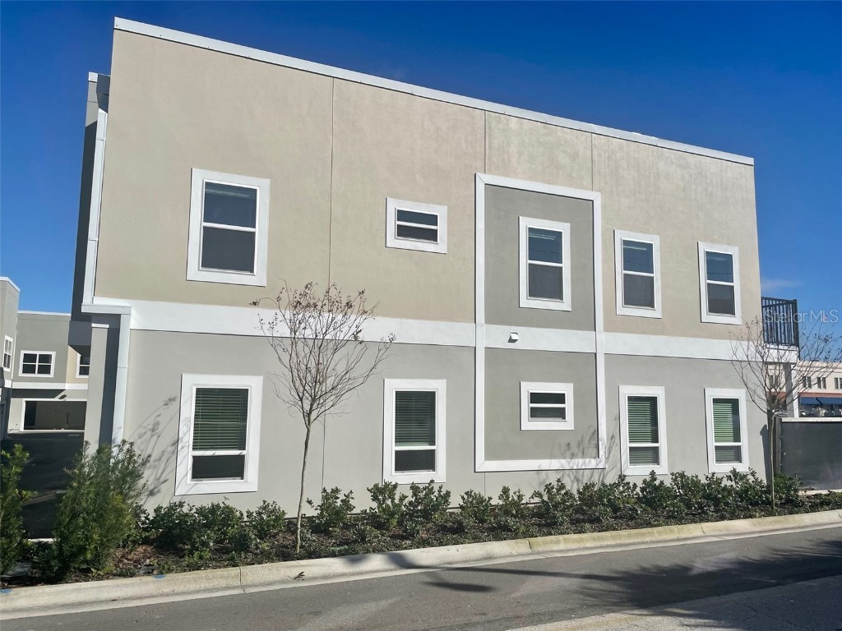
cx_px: 421
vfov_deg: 53.1
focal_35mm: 26
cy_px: 316
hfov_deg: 67.3
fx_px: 632
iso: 32
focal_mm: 4.2
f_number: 1.6
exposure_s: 1/9091
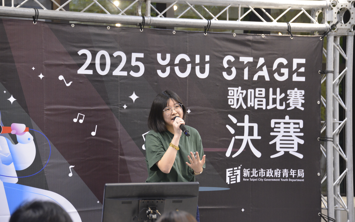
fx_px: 1209
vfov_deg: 10.5
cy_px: 108
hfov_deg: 16.7
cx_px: 177
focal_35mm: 125
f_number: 5.6
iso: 3600
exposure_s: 1/160
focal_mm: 122
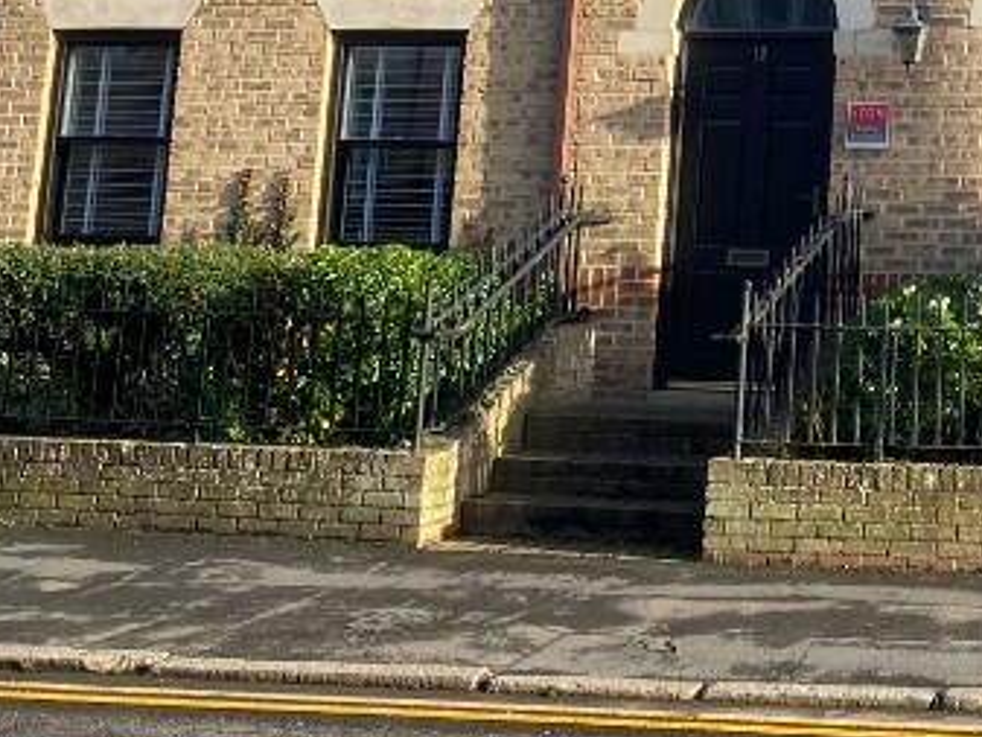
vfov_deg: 17.4
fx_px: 2242
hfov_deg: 22.7
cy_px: -239
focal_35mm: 79
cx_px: 1183
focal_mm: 4.25
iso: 32
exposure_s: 1/767
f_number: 1.8
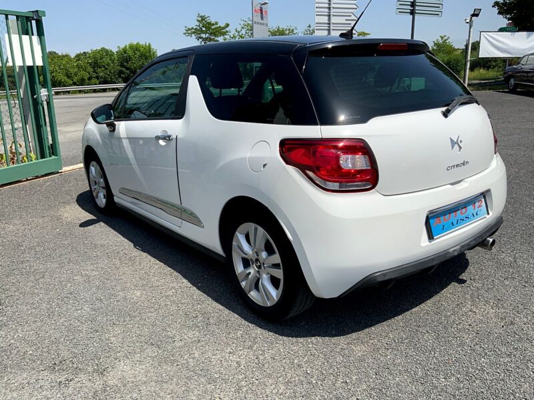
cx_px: 267
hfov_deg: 61.7
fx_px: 447
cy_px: 200
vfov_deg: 48.2
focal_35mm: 29
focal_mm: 3
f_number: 1.8
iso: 20
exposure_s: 1/2801
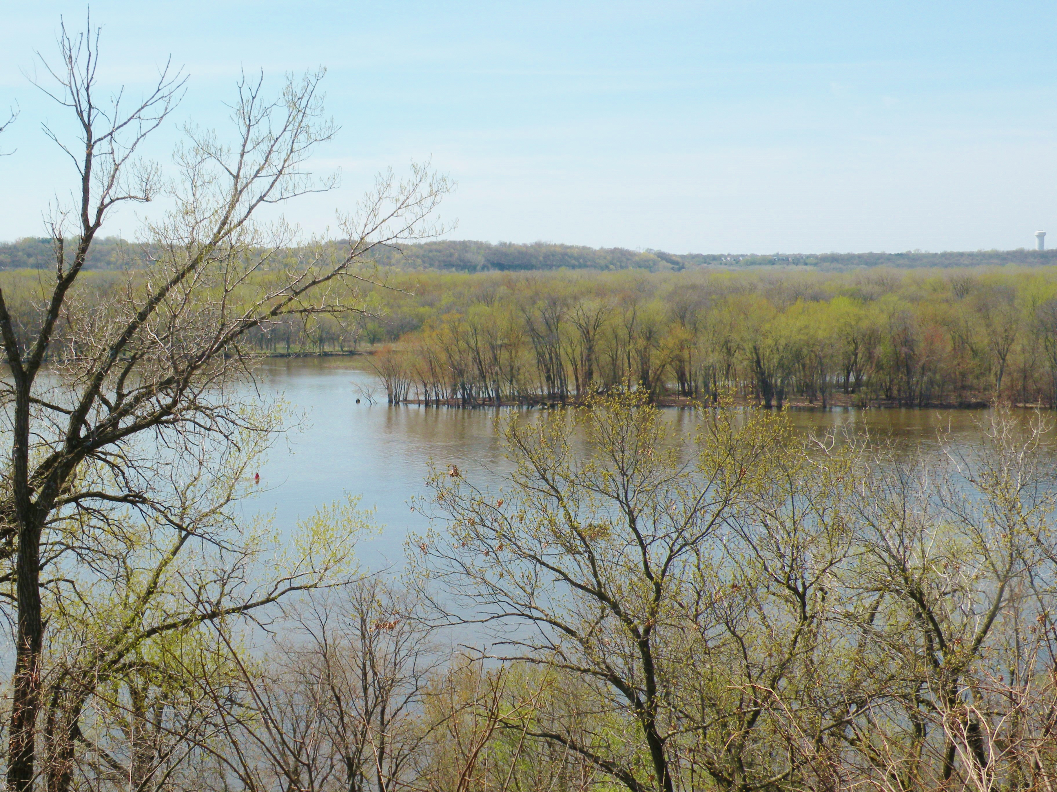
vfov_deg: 26.1
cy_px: 396
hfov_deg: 34.3
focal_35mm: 56
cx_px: 528
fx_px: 1710
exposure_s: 1/267
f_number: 7.1
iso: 64
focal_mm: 9.8
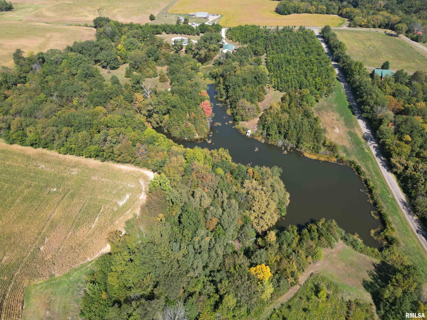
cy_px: 160
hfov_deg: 71.6
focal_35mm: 24
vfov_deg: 56.8
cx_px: 214
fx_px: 296
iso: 100
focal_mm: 6.72
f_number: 1.7
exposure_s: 1/1500
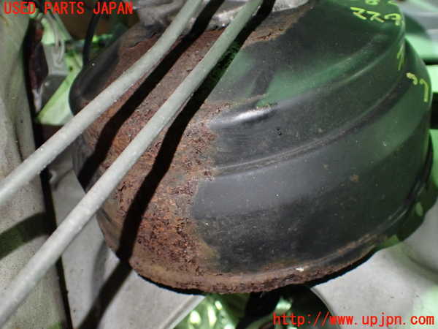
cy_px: 164
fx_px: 380
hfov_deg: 60.0
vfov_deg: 46.8
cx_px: 219
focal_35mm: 30
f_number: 2.3
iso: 800
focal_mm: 5.4
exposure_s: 1/40
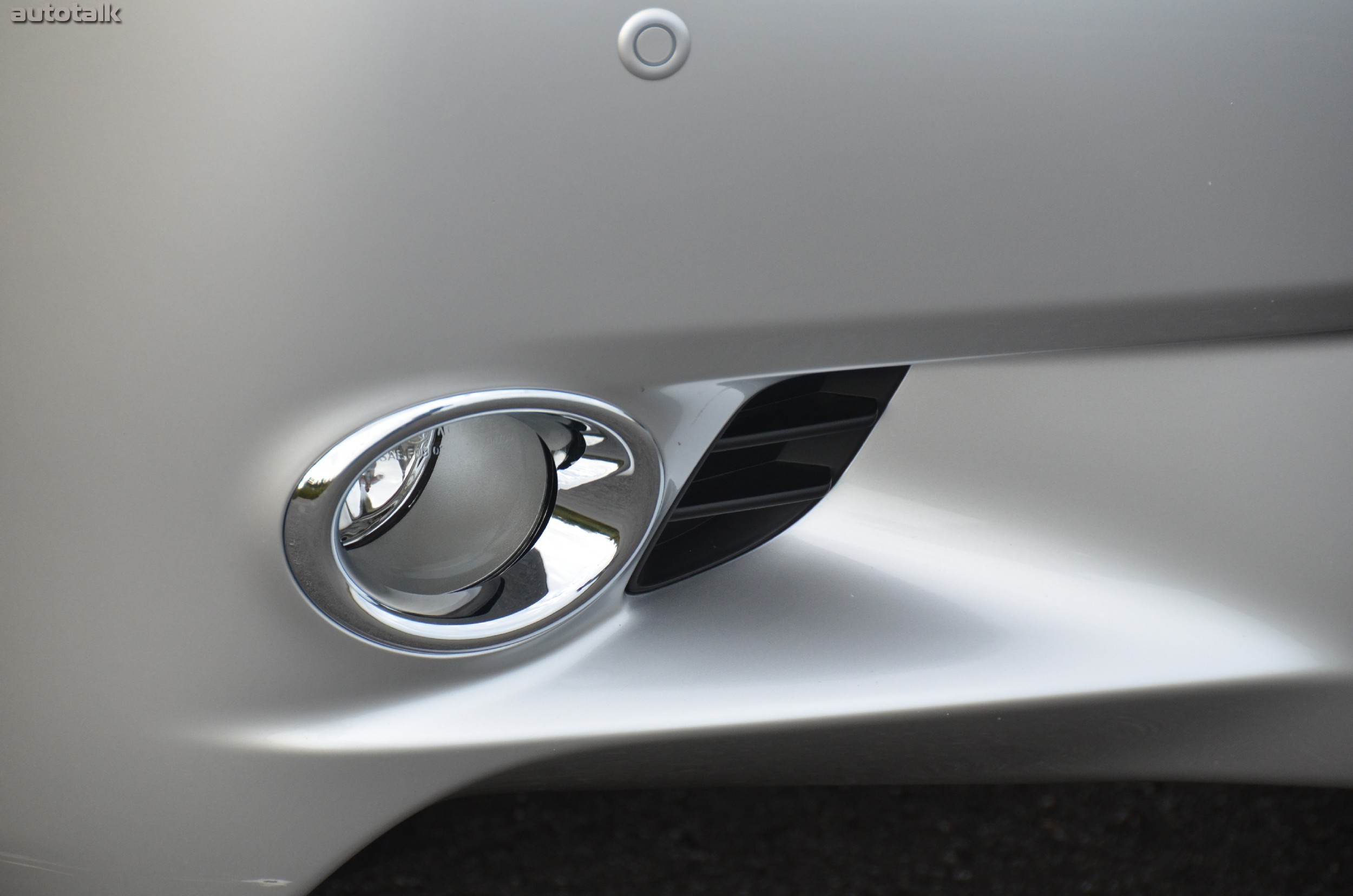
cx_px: 676
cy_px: 448
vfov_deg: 5.4
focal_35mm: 255
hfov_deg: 8.1
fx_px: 9564
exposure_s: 1/500
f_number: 5.6
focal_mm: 170
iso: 800
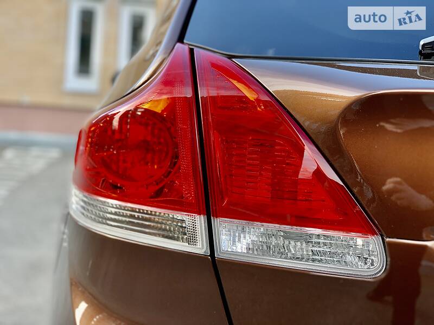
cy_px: 162
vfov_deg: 28.0
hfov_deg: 36.8
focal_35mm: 52
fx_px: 652
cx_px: 217
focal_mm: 6
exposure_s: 1/122
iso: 40
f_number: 2.4
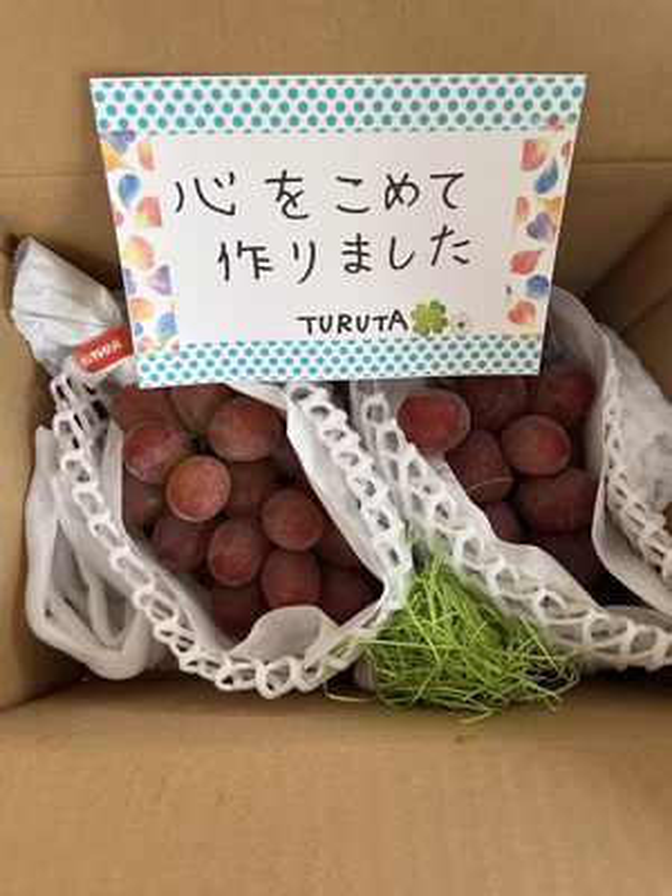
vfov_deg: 67.3
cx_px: 336
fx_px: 673
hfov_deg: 53.1
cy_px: 448
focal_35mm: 26
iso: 125
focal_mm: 5.1
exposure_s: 1/60
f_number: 1.6
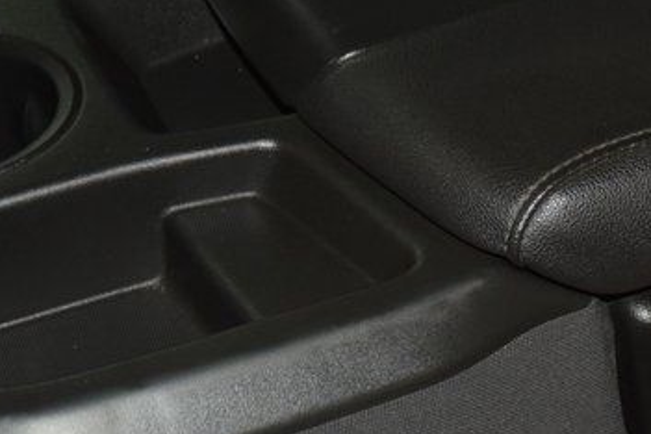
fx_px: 1979
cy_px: 108
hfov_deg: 18.5
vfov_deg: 12.5
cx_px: 517
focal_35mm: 109
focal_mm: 25
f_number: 3.8
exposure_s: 1/125
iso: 1250
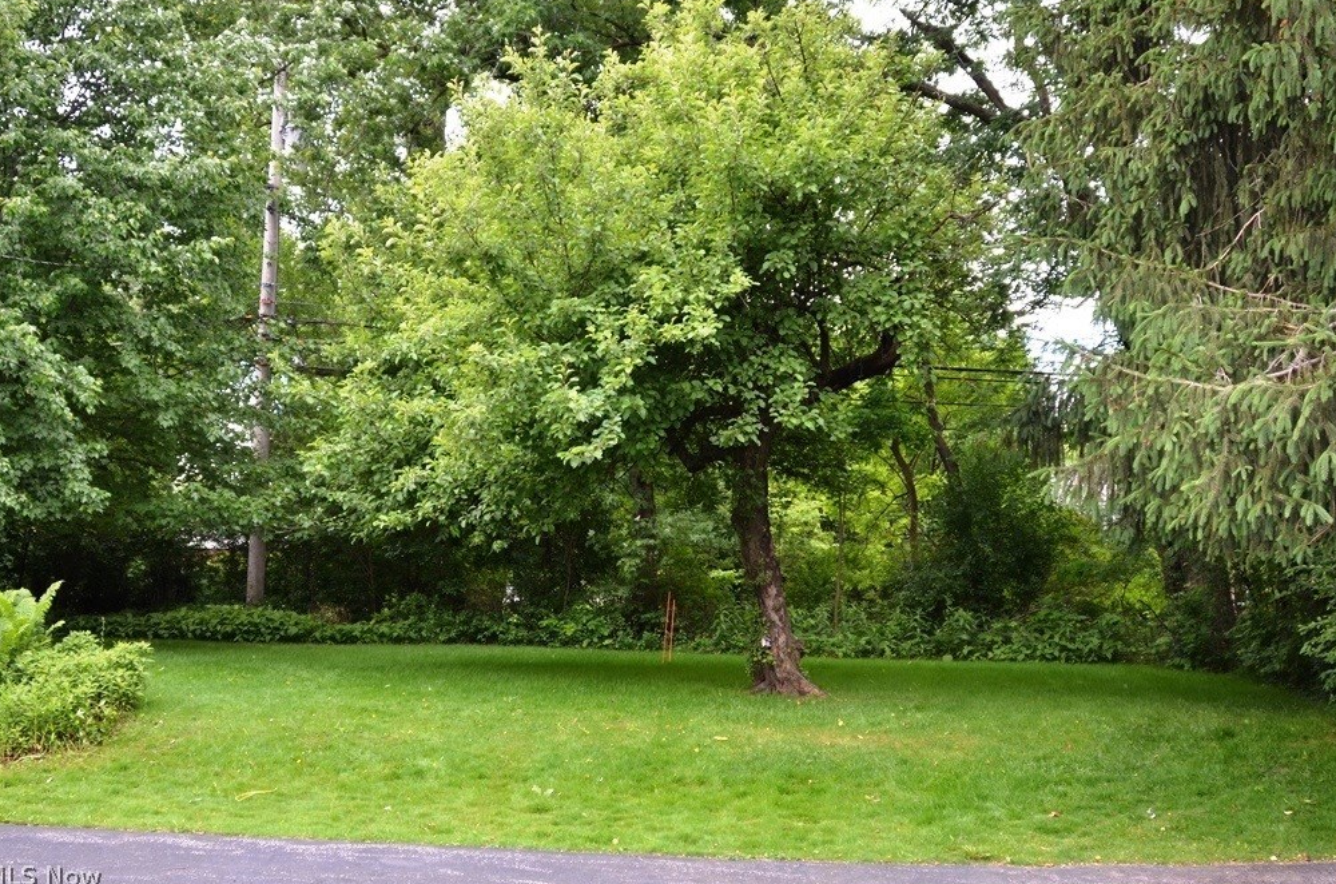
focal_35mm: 43
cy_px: 441
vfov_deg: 31.0
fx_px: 1592
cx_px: 663
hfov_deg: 45.5
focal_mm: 28
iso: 200
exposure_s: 1/250
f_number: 4
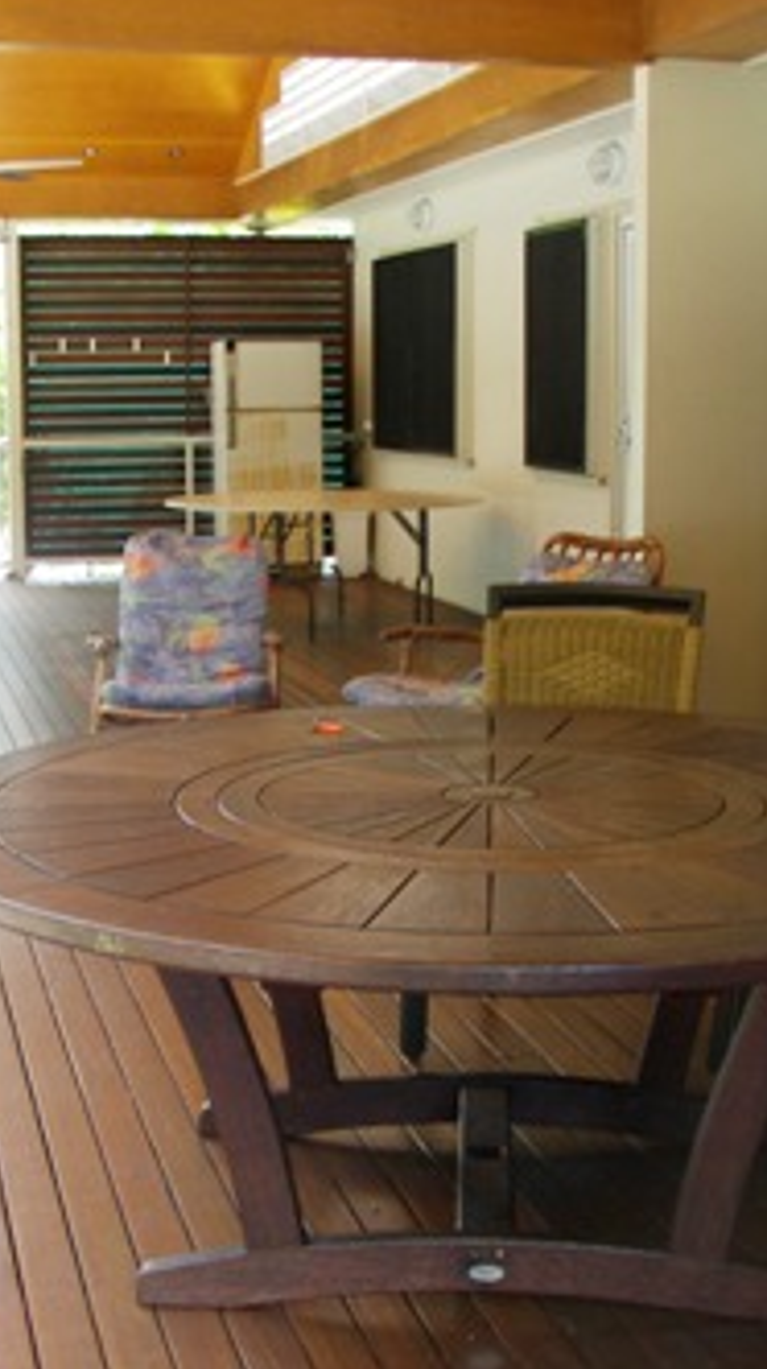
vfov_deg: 39.2
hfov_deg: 22.5
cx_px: 313
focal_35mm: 53
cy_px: 684
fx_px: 1922
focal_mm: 6
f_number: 2.8
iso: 50
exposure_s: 1/40
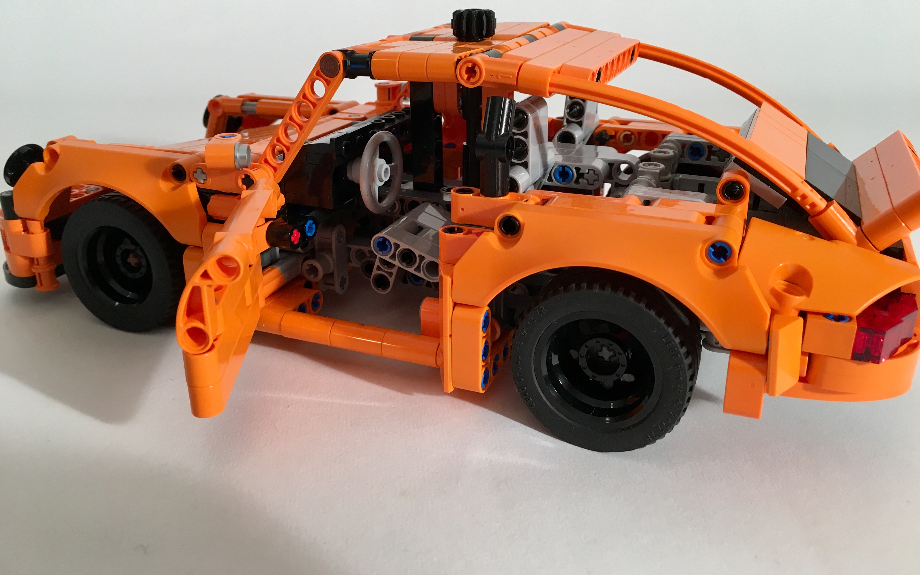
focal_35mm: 31
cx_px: 463
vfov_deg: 40.5
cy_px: 246
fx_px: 777
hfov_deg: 61.2
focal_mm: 4.15
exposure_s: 1/30
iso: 32
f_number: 2.2
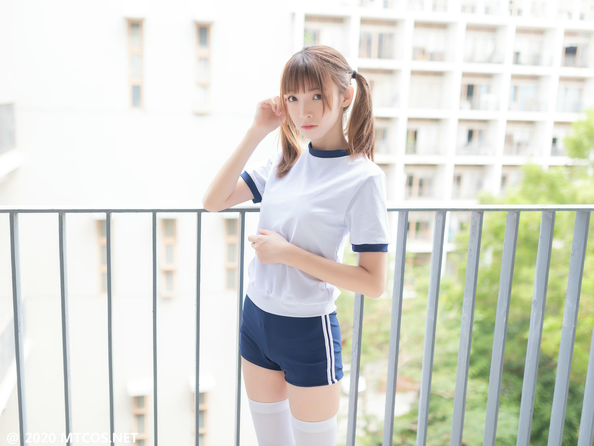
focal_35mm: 38
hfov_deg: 49.0
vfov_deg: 37.7
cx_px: 282
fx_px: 652
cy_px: 224
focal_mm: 35
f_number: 1.8
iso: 100
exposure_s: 1/400
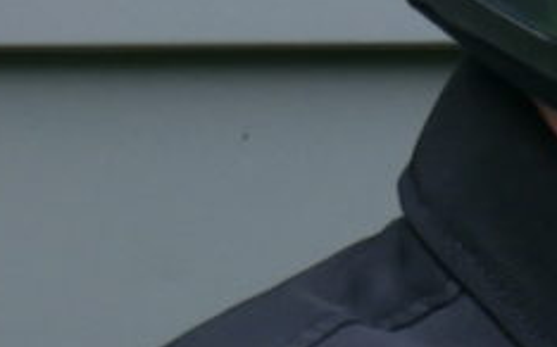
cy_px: 37
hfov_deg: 6.0
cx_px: 1319
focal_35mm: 337
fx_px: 5113
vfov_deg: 3.9
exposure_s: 1/80
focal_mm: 31
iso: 400
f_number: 7.1
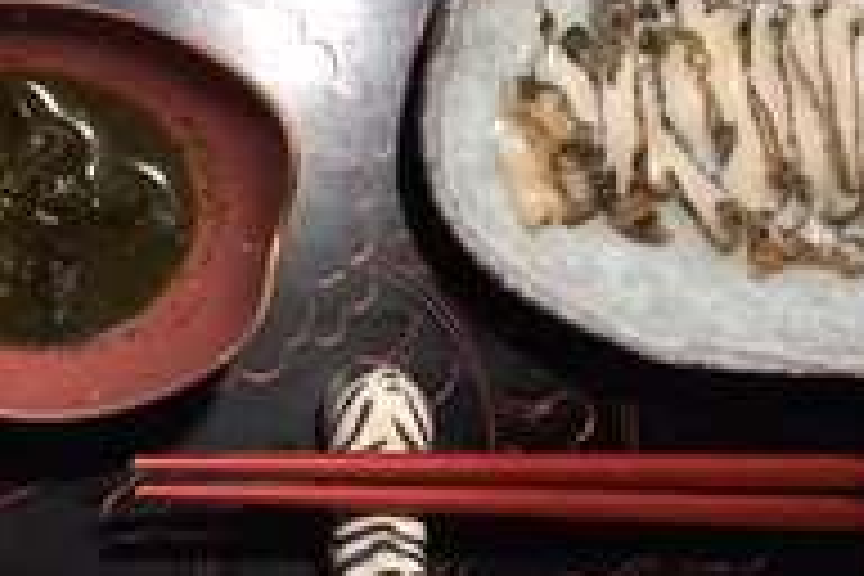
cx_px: 387
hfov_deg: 31.9
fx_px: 1512
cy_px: 36
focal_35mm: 63
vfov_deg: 21.0
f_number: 2.2
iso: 50
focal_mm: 4.15
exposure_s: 1/30
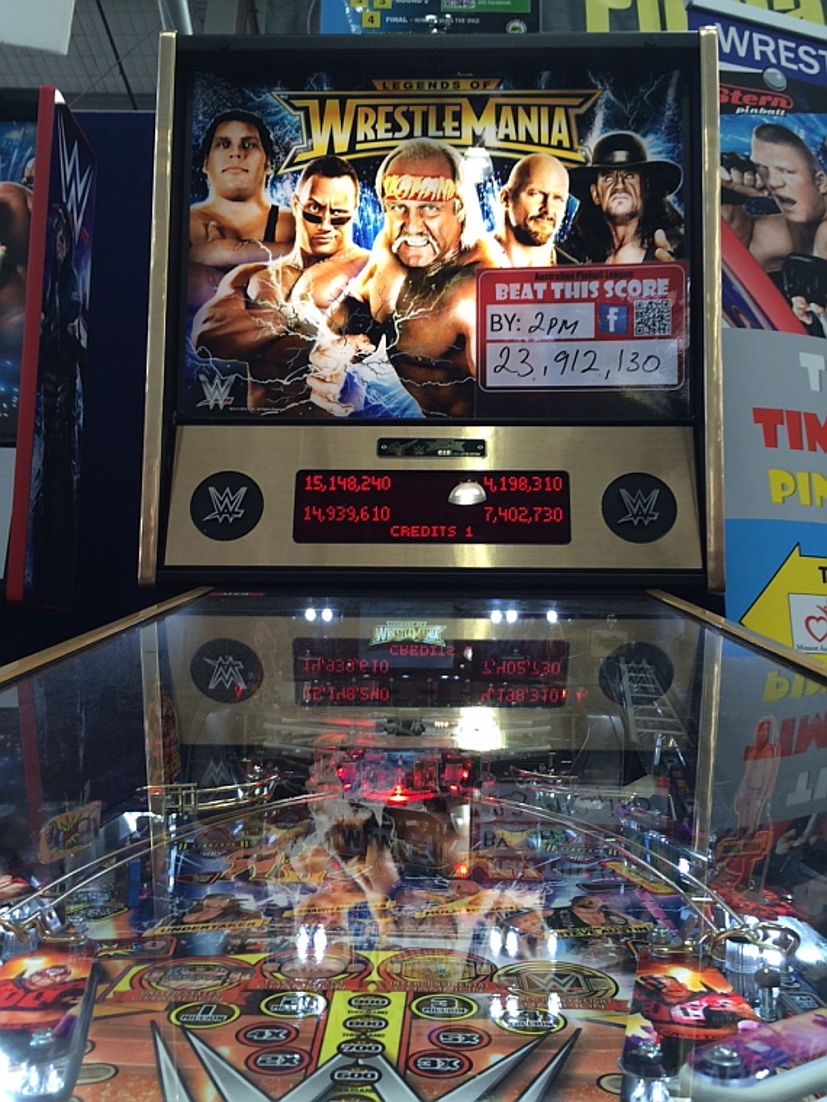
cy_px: 551
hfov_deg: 48.2
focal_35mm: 29
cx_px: 414
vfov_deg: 61.7
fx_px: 924
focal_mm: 4.15
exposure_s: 1/50
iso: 40
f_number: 2.2
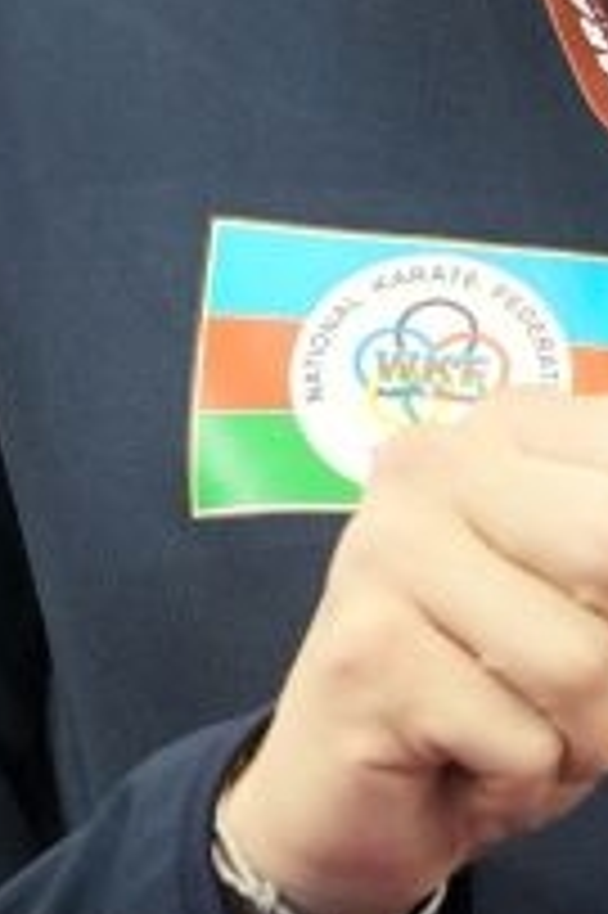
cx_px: 883
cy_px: 81
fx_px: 38240
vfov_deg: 1.4
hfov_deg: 0.9
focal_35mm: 1507
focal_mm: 170
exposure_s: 1/250
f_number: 2.8
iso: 1600
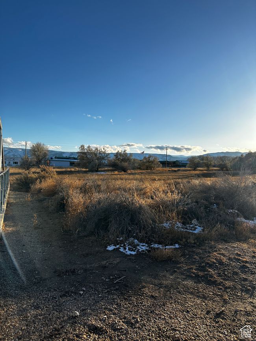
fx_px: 237
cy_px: 170
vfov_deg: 71.6
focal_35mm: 24
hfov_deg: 56.8
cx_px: 128
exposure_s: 1/3597
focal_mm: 6.86
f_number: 1.78
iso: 80
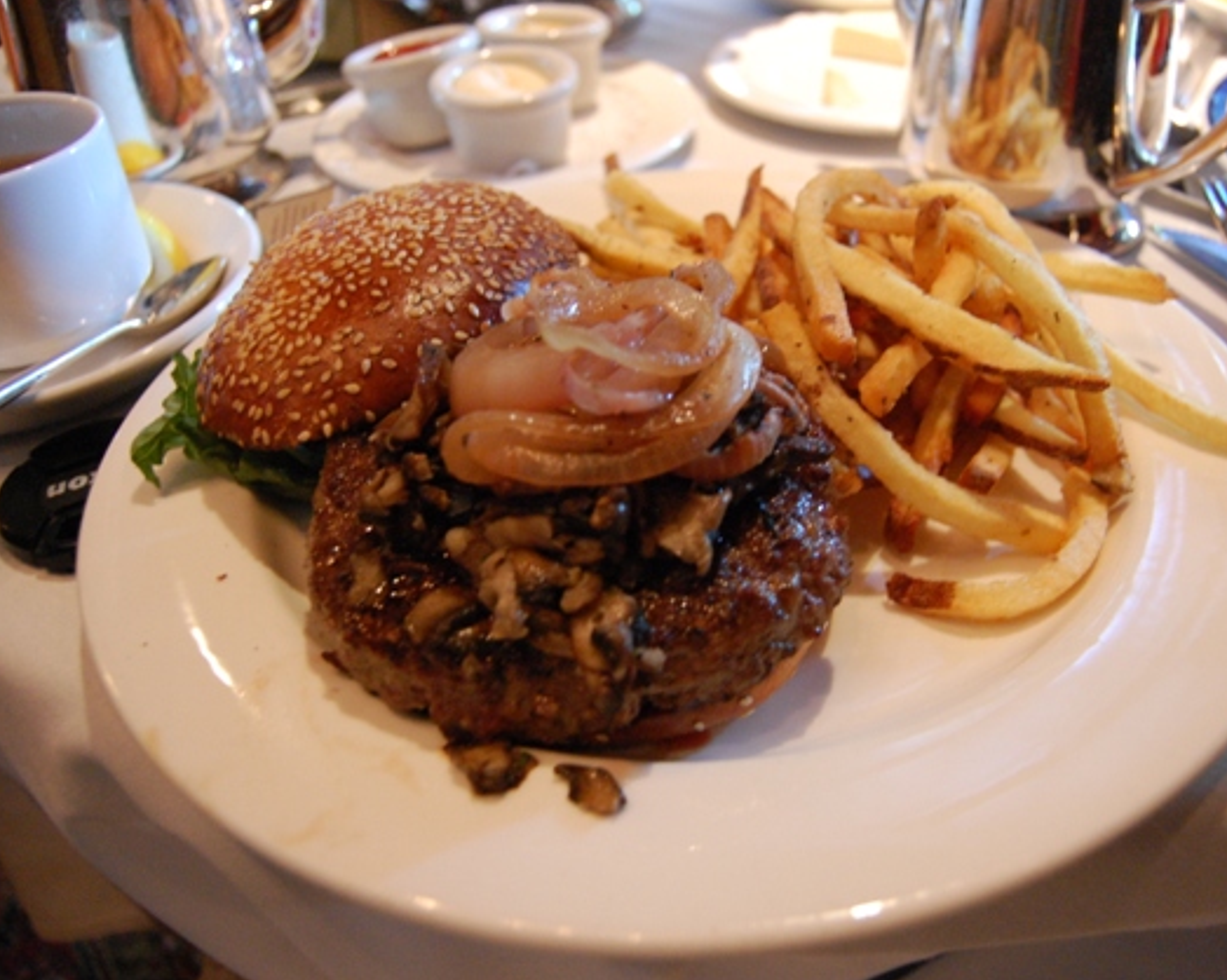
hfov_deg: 56.9
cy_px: 490
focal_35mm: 31
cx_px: 718
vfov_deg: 47.1
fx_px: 1125
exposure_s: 1/6
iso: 1600
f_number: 3.5
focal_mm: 18
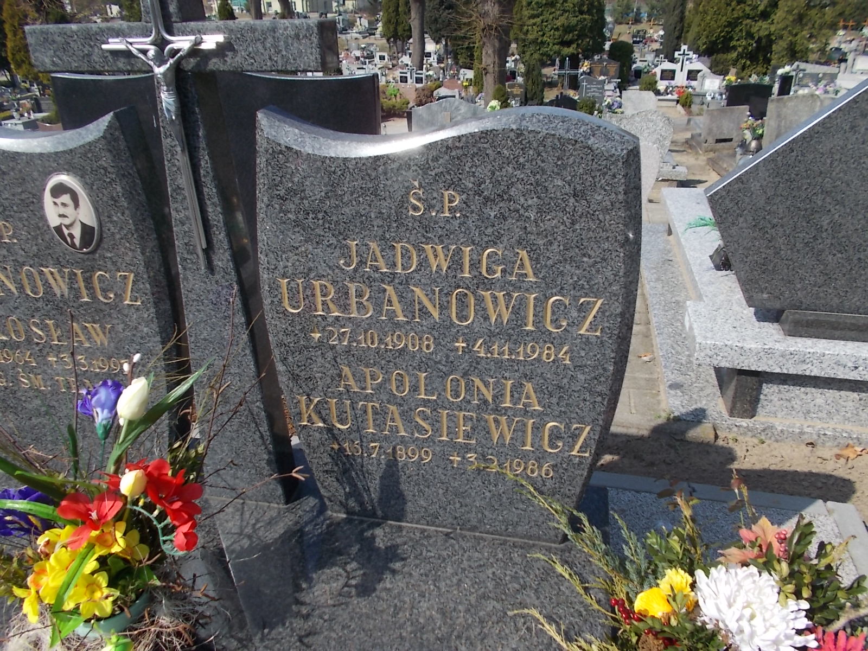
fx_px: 652
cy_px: 326
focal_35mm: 26
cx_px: 434
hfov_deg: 67.3
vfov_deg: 53.1
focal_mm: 4.6
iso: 80
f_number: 8
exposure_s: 1/160
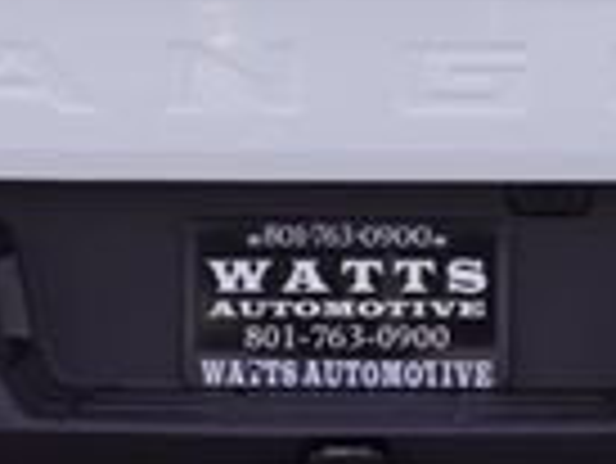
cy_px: -117
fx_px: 3246
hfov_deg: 10.8
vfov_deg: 8.1
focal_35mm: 182
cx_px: 346
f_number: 8
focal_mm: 27
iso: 100
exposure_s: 1/100
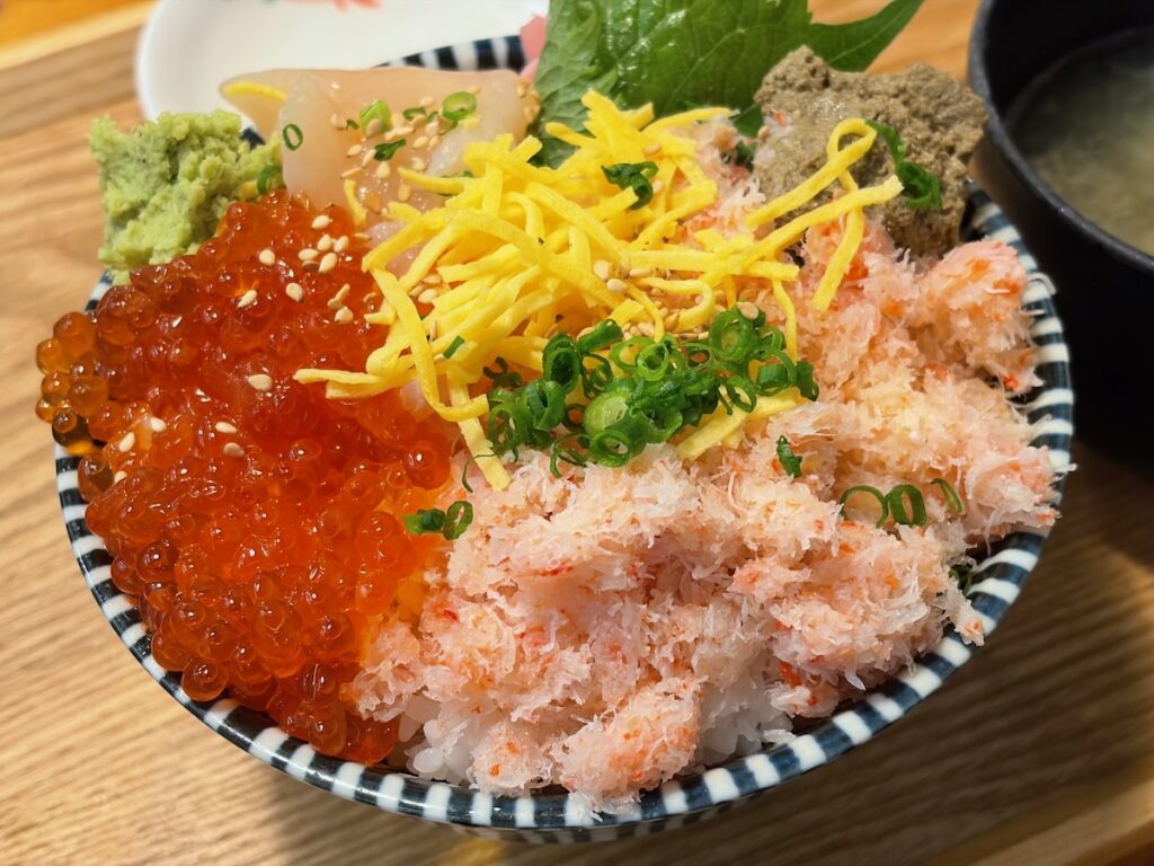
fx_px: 1734
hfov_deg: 36.8
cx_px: 577
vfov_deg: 28.0
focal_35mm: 52
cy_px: 433
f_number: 1.6
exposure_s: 1/50
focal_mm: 5.96
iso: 125
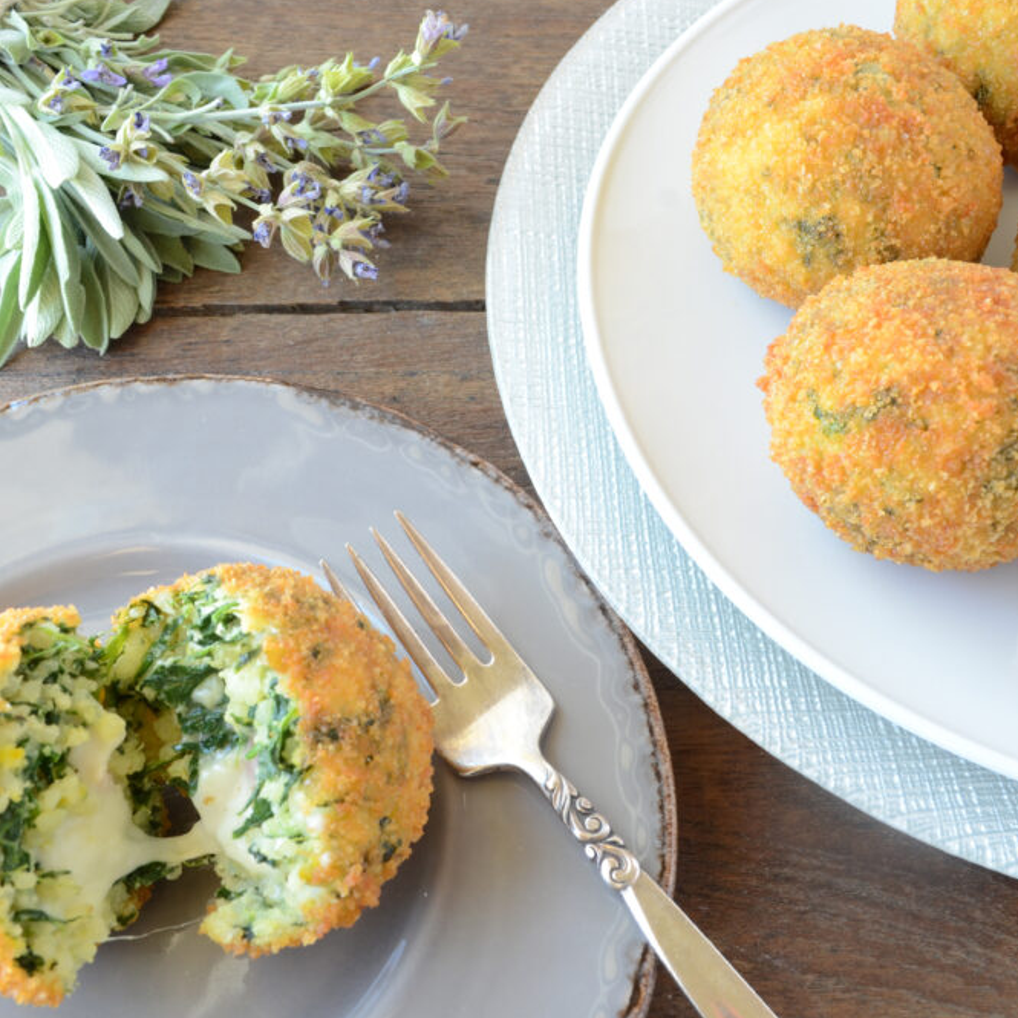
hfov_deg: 36.0
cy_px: 510
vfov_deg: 36.1
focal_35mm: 47
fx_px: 1564
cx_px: 576
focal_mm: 24
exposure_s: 1/10
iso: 400
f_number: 10
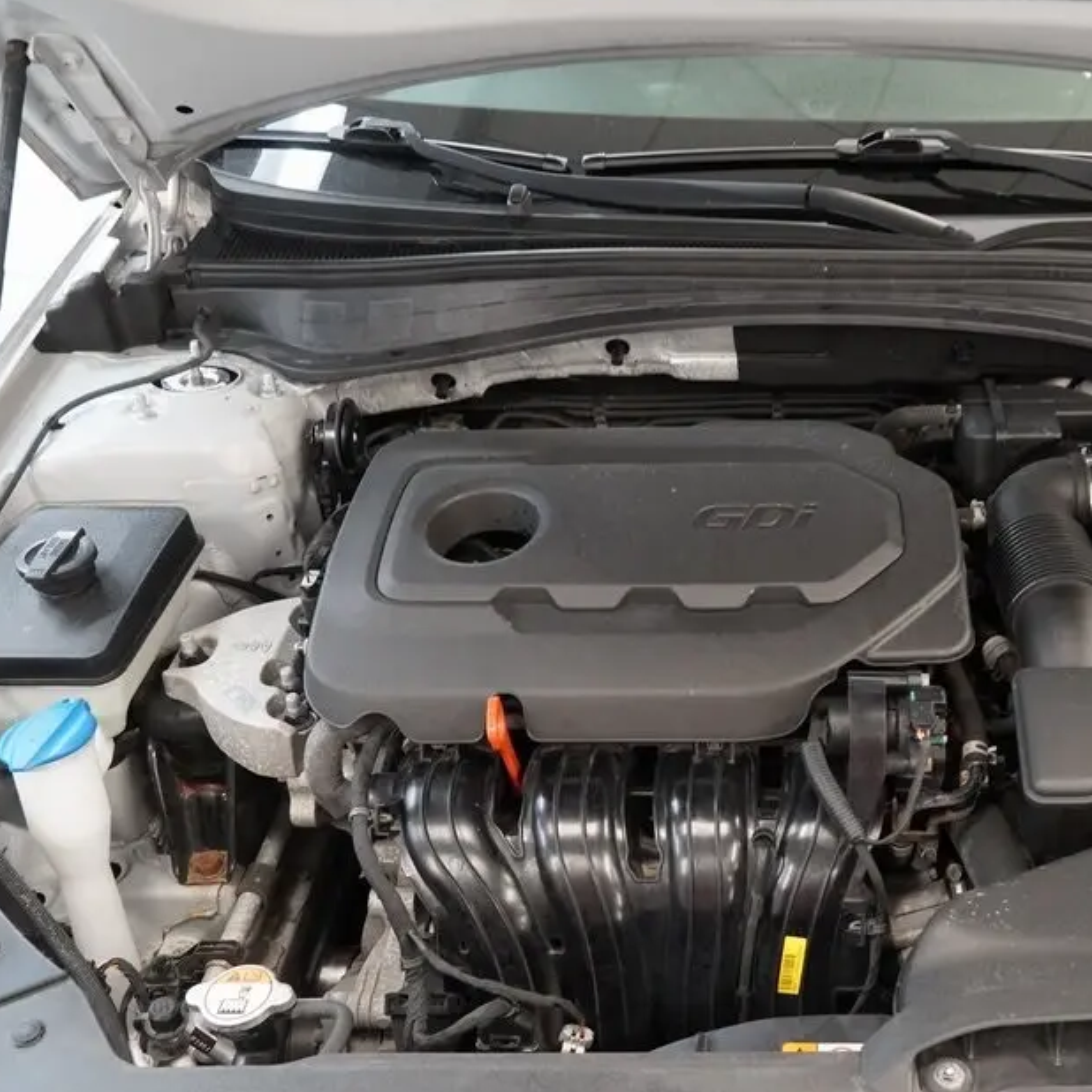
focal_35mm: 38
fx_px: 1356
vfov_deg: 43.8
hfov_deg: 42.3
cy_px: 584
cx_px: 839
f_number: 5.6
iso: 2500
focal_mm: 18
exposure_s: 1/13
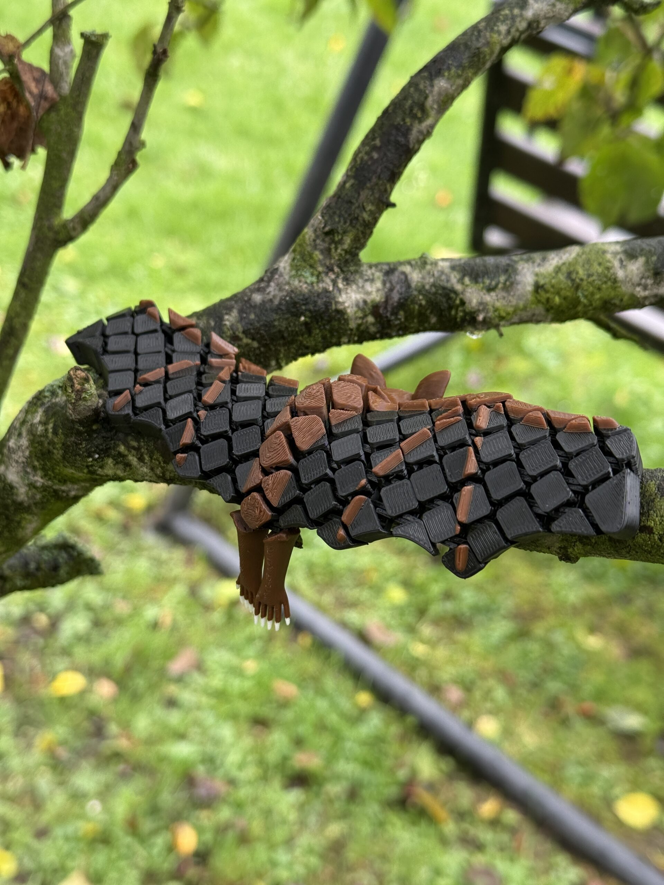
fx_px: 1228
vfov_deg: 39.7
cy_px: 442
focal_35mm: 48
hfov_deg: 30.3
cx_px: 332
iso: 100
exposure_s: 1/280
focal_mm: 6.76
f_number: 1.78
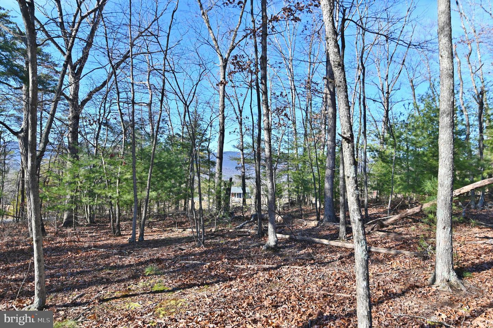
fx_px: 328
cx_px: 246
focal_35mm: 24
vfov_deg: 53.1
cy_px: 164
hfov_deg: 73.8
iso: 110
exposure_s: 1/250
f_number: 5.6
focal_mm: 24
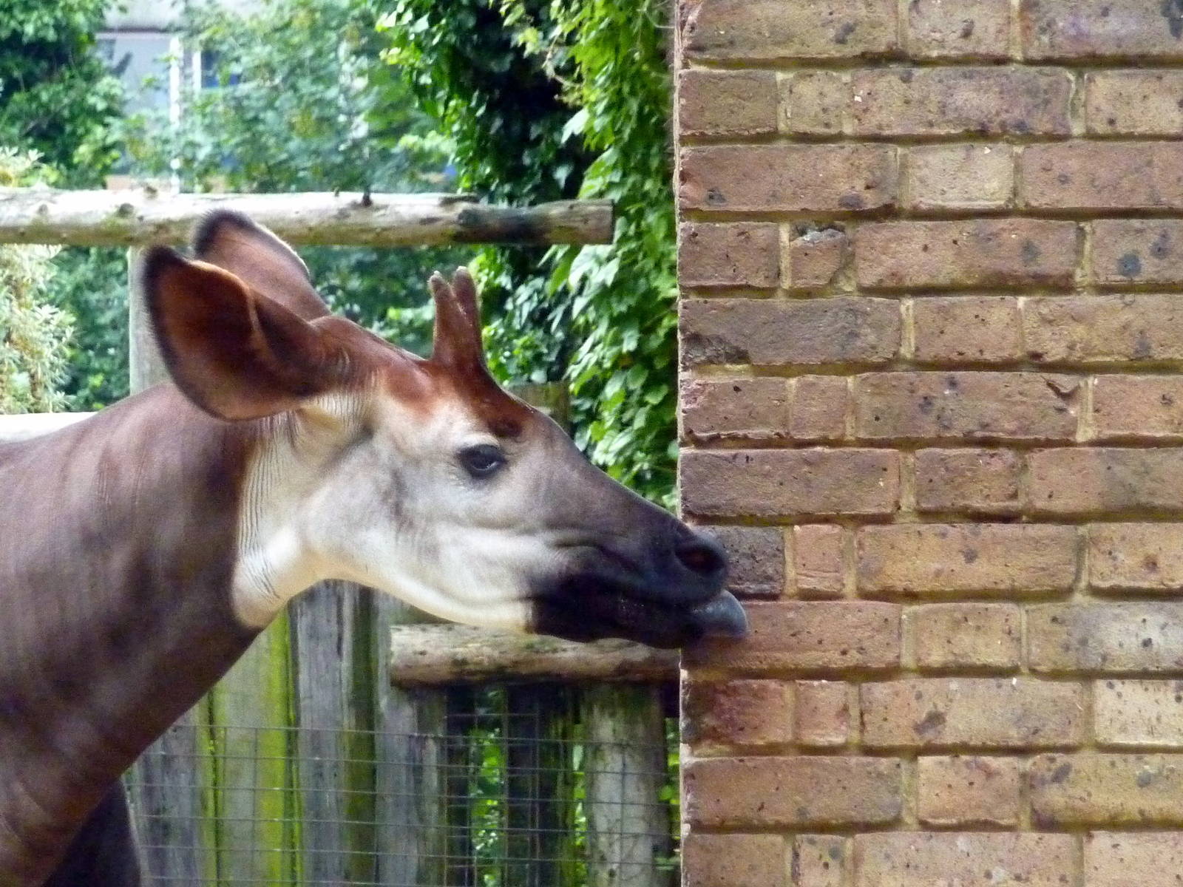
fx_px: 14627
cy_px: 444
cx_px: 592
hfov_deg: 4.6
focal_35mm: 428
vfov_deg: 3.5
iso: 800
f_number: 4.9
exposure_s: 1/200
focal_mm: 49.2
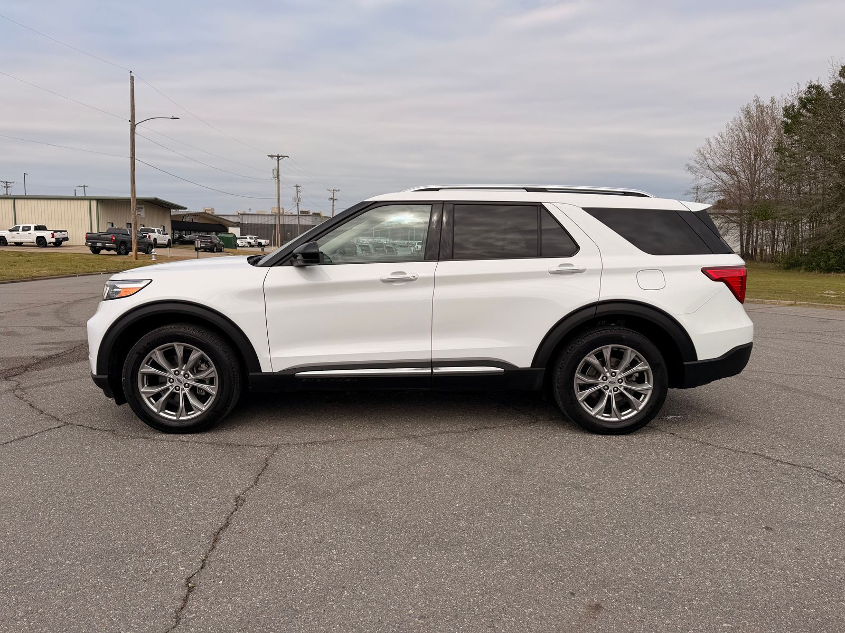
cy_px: 316
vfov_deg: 56.8
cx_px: 422
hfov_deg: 71.6
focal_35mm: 24
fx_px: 586
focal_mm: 6.76
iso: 80
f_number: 1.78
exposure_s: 1/8130
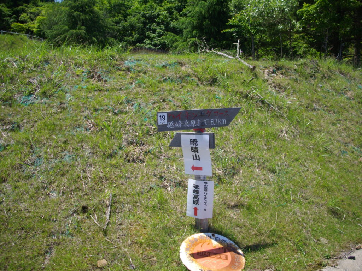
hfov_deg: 50.1
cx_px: 181
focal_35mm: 37
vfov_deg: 38.7
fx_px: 387
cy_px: 136
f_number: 5.6
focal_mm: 6.2
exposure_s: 1/320
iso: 100
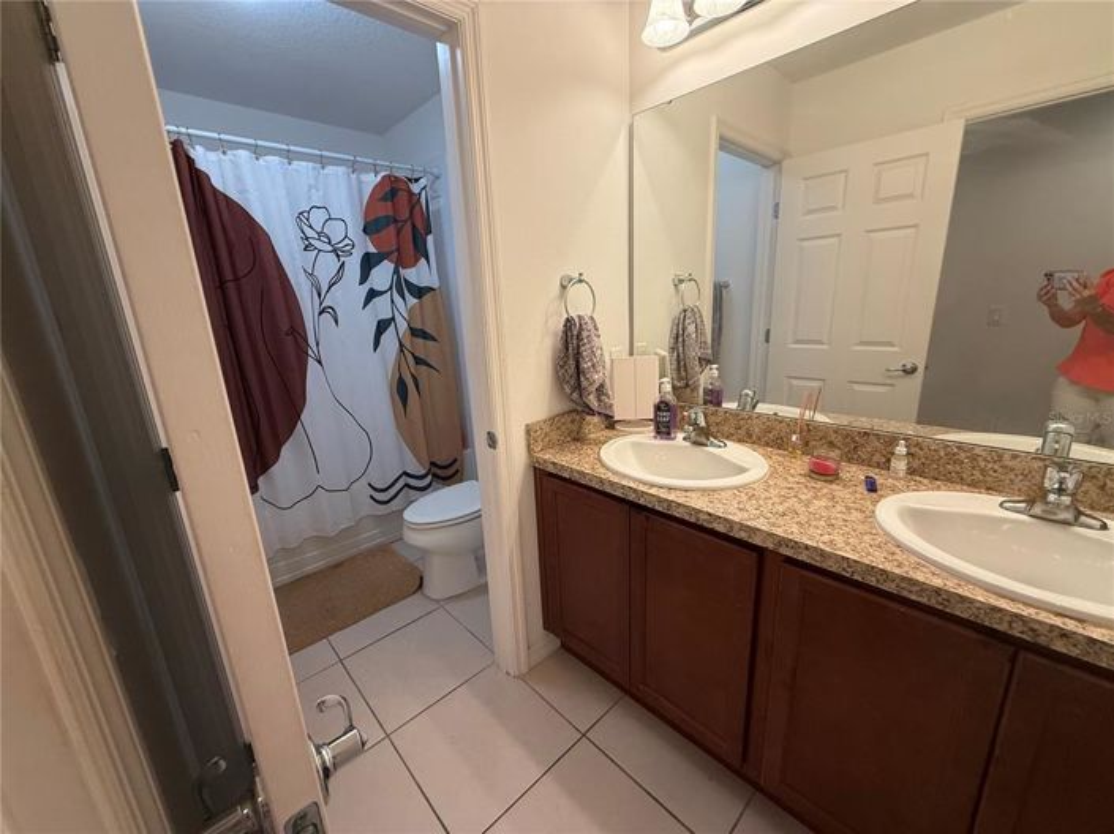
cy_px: 417
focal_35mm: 14
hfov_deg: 102.1
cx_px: 557
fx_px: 450
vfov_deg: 85.6
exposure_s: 1/120
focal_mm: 2.22
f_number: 2.2
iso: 200
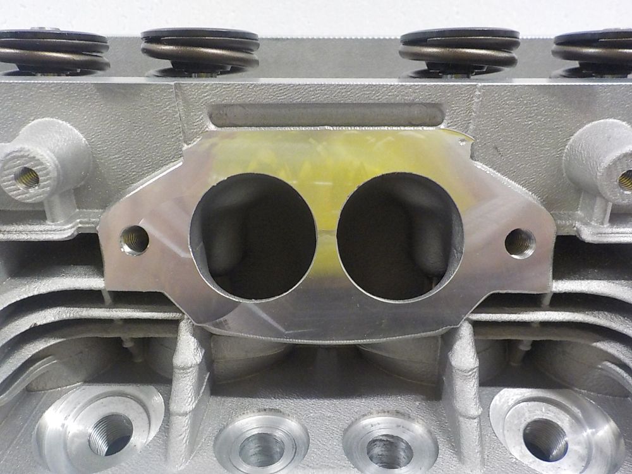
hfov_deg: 60.0
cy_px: 237
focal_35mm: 30
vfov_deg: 46.8
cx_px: 316
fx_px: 548
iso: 400
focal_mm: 4.1
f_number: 3.3
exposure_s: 1/25
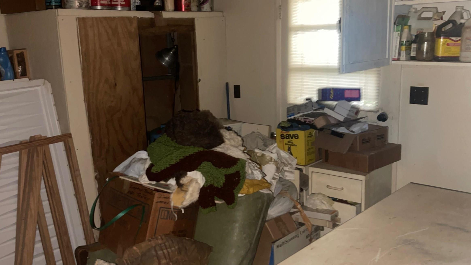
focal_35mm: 36
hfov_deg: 55.2
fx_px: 450
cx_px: 217
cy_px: 120
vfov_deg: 32.8
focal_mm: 5.1
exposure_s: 1/4
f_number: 1.6
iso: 200
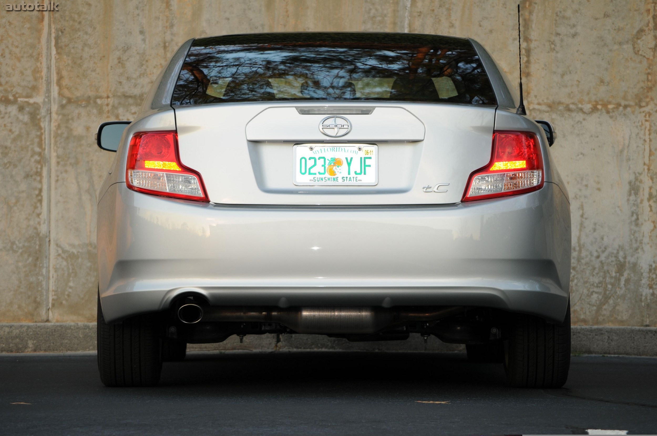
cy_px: 218
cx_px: 328
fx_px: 3172
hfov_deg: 11.8
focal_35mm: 174
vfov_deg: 7.9
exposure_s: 1/60
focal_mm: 116
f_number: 8
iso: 200
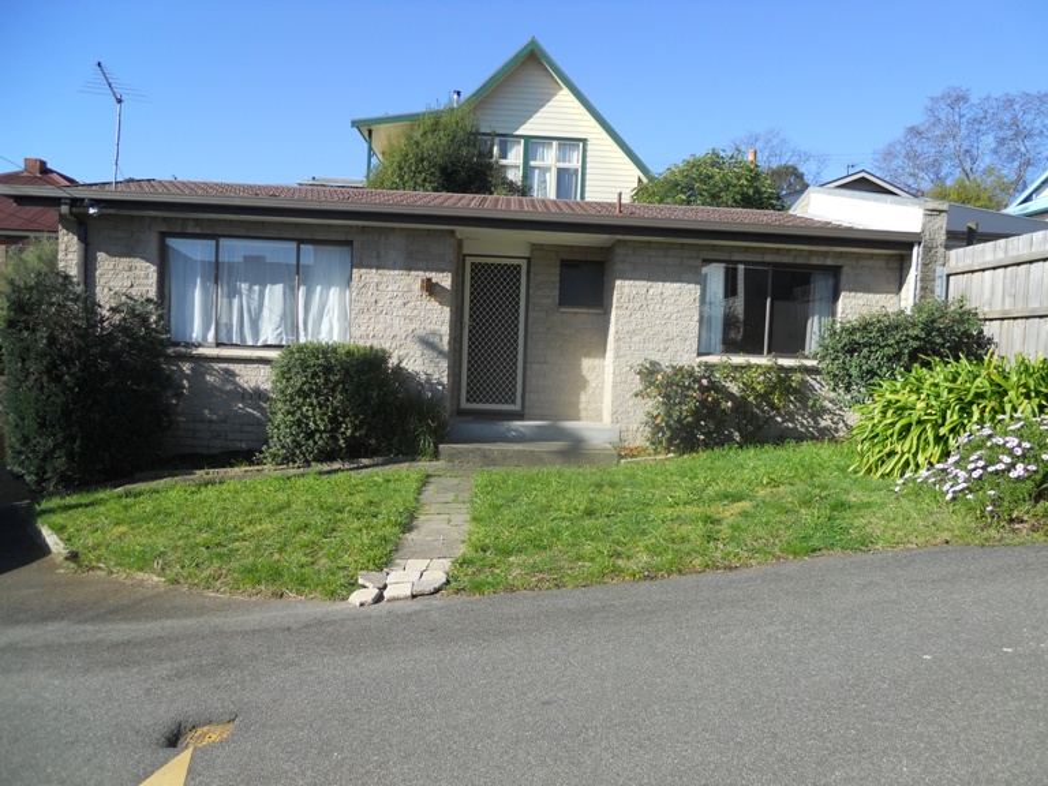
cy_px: 393
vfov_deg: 49.7
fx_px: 848
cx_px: 524
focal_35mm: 28
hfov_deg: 63.4
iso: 80
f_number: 2.7
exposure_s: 1/800
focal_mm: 5
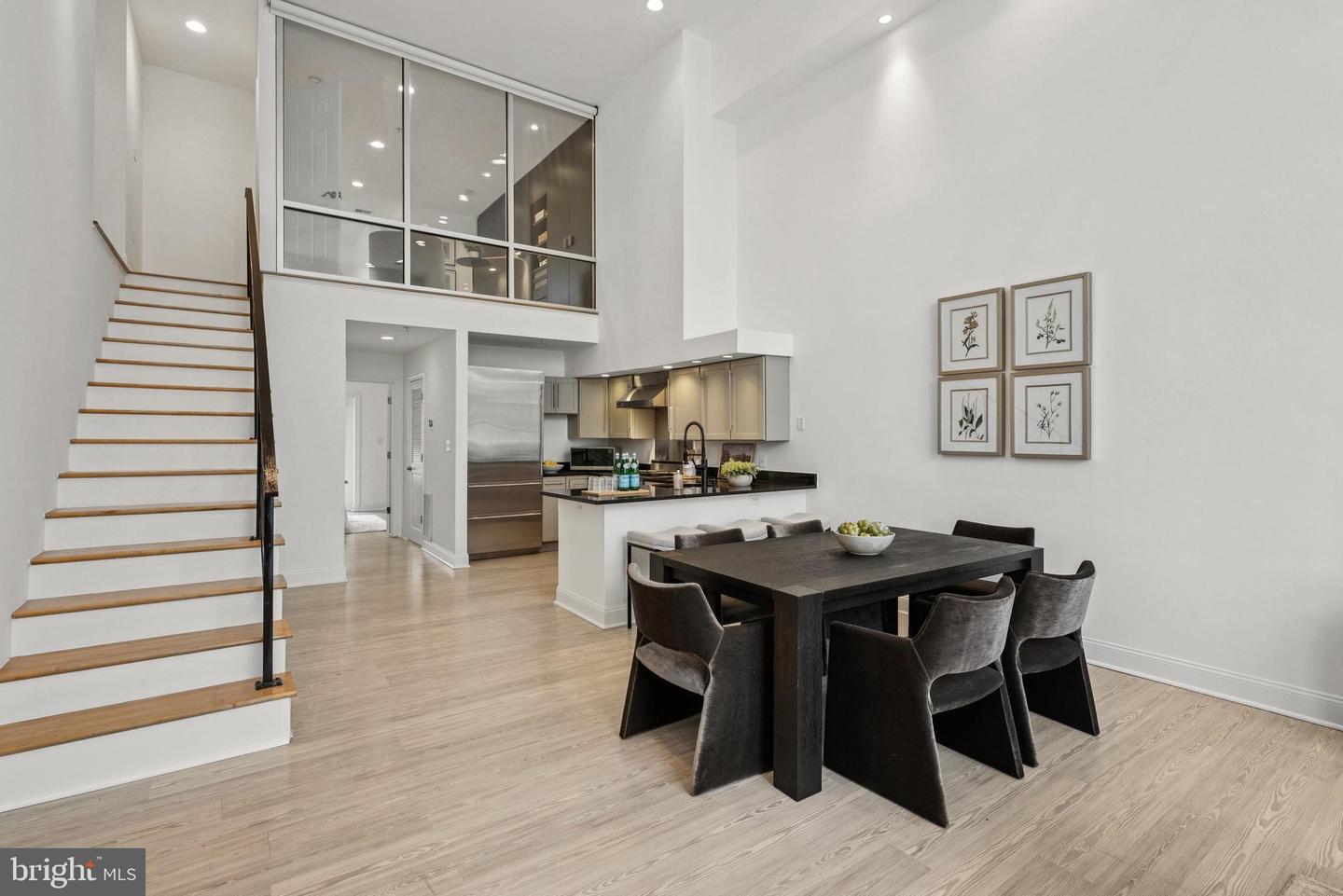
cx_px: 672
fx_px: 597
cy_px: 448
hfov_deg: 96.7
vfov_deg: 73.8
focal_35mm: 16
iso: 640
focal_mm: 16
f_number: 7.1
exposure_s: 1/50
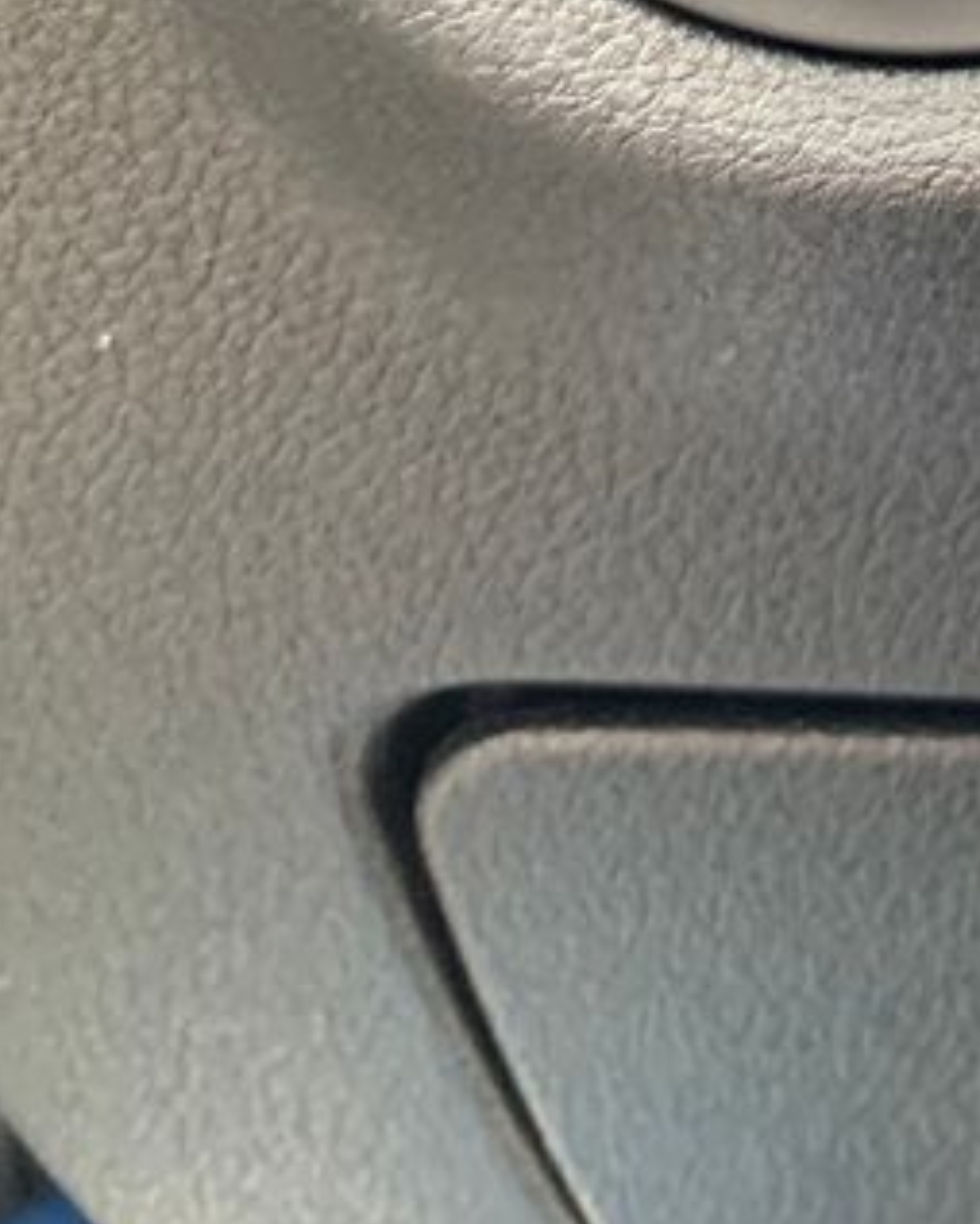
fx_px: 2970
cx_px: 1636
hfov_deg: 16.4
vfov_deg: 21.7
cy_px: -220
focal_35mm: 82
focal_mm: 4.25
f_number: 1.8
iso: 250
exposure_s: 1/60
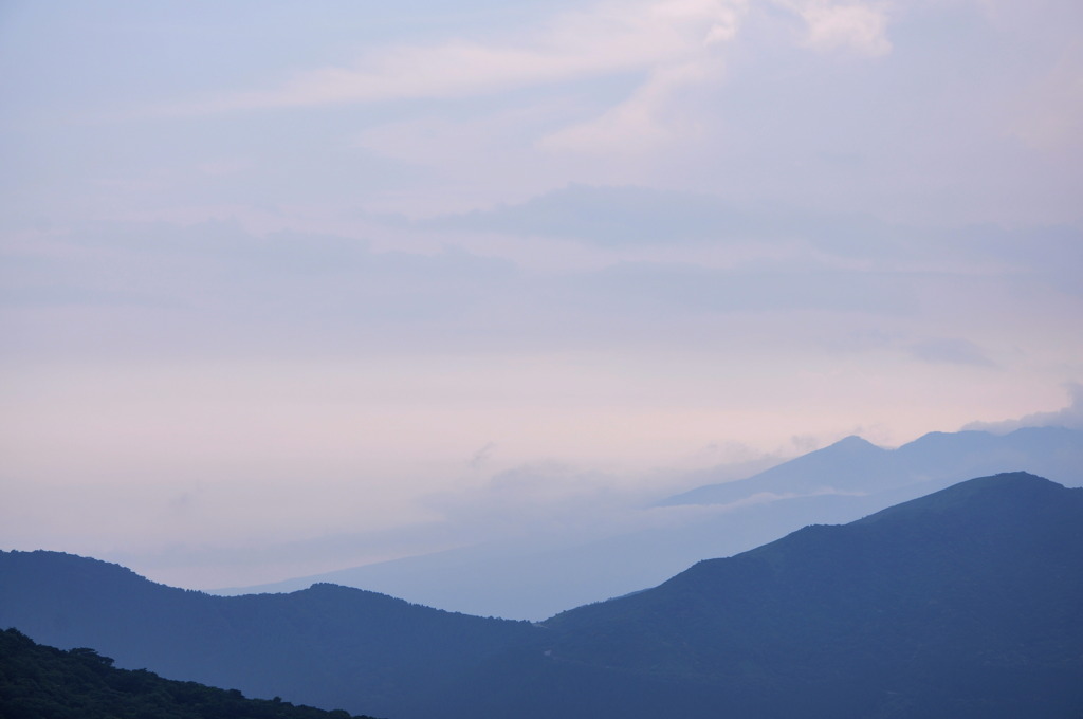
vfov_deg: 12.1
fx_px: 3380
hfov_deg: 18.2
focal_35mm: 112
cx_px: 542
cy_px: 360
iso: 200
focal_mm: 75
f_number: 11
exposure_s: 1/250
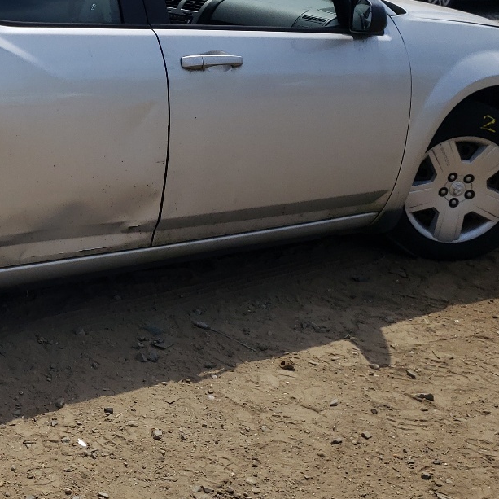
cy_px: 148
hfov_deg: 26.5
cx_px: -44
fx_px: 979
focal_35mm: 60
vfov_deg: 28.3
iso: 50
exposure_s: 1/5000
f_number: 1.5
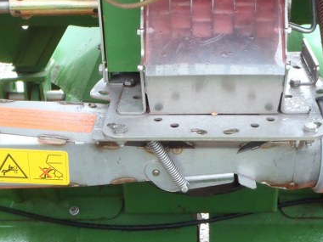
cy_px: 115
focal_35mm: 59
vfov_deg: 24.8
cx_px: 203
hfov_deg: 32.5
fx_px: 551
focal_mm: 5
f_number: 3.5
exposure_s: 1/25
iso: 200
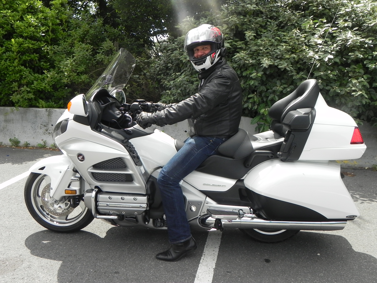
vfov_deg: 42.9
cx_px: 188
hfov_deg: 55.4
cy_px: 142
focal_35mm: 33
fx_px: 359
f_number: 4.5
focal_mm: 5.9
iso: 160
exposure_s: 1/479
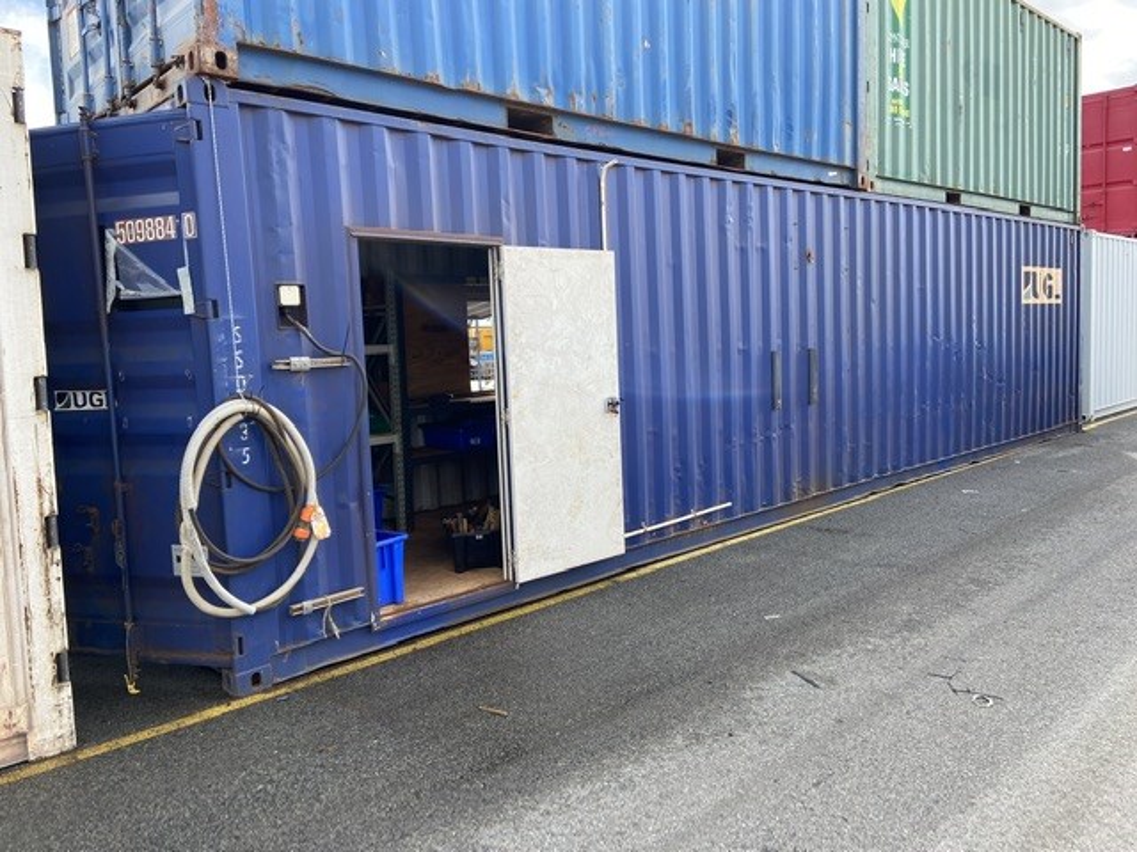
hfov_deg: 67.3
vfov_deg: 53.1
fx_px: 854
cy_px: 426
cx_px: 568
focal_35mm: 26
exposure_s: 1/706
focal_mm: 4.25
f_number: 1.8
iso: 32
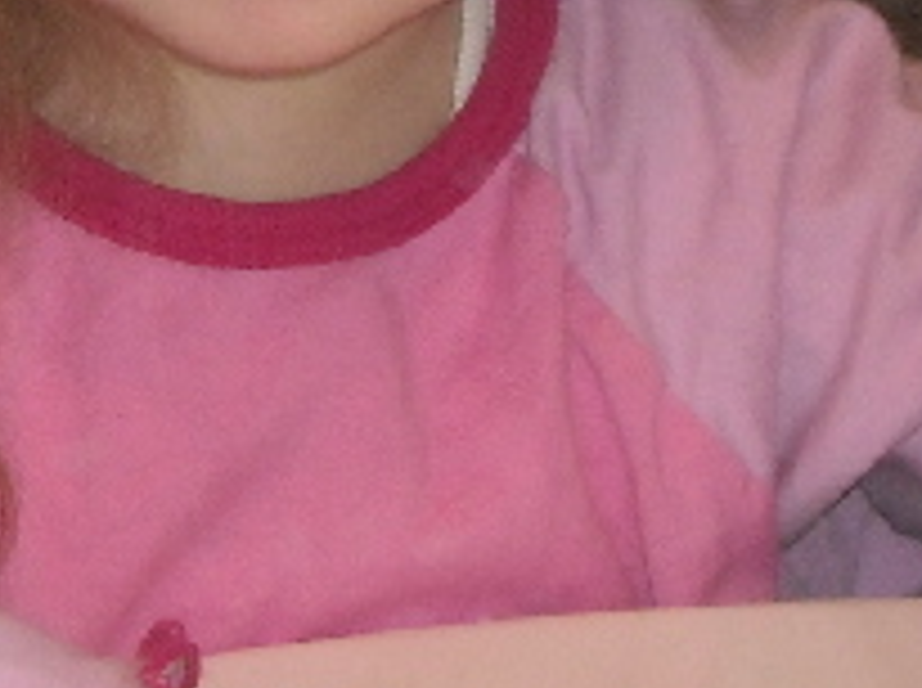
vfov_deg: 7.3
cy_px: -290
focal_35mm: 199
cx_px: 315
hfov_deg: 10.0
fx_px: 5291
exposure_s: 1/125
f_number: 3.7
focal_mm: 11.02
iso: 200
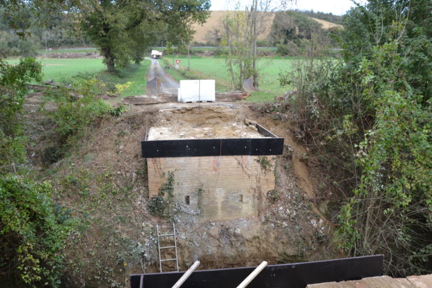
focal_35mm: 27
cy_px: 144
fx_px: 324
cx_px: 216
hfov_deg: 67.4
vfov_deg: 47.9
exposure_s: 1/125
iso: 200
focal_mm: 18
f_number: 5.6
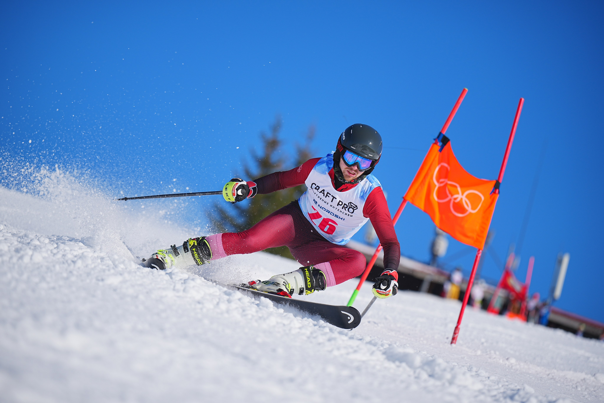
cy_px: 202
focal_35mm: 135
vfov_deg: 10.2
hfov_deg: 15.2
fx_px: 2265
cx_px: 302
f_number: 2.8
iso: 100
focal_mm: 135
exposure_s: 1/4000
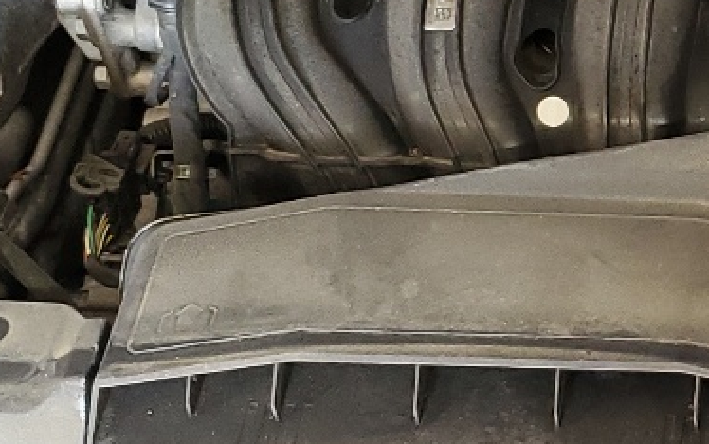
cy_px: 260
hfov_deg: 16.7
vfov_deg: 11.1
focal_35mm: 118
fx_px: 2281
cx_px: 904
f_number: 1.5
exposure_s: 1/60.2
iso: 93
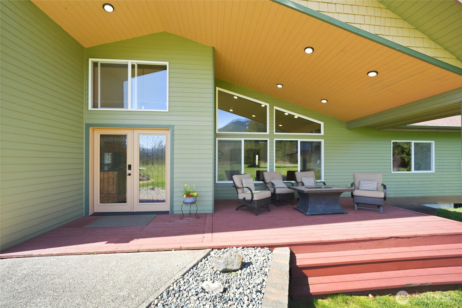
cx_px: 231
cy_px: 154
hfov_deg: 108.3
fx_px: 167
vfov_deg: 85.4
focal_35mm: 13
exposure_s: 1/200
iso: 100
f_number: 4.5
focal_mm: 13
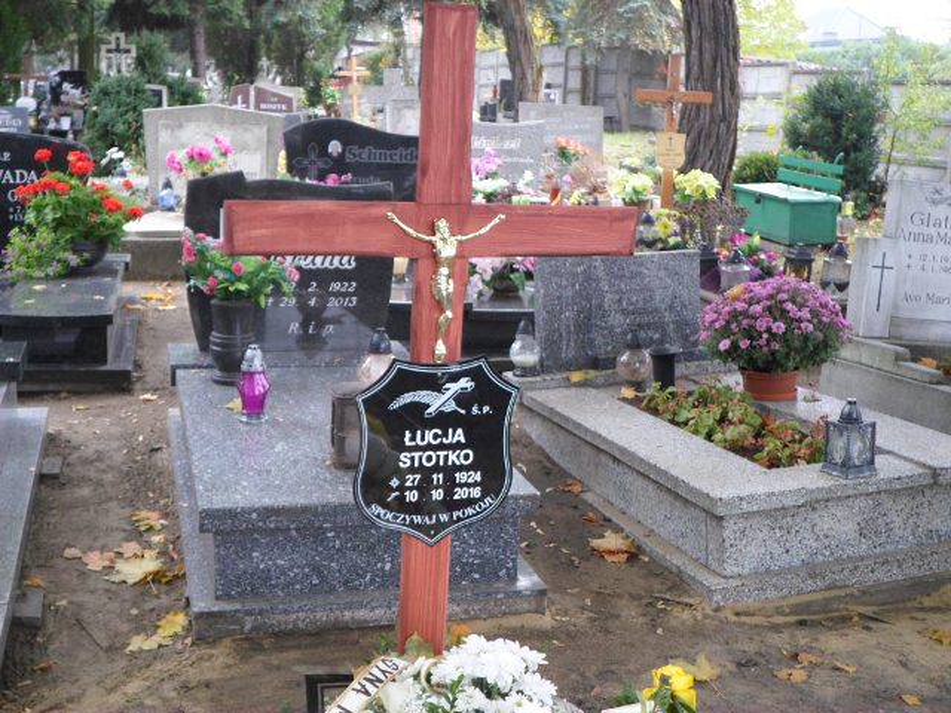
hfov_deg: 43.9
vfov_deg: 33.6
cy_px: 356
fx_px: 1181
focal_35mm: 43
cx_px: 476
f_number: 3.2
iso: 120
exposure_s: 1/45
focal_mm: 7.8
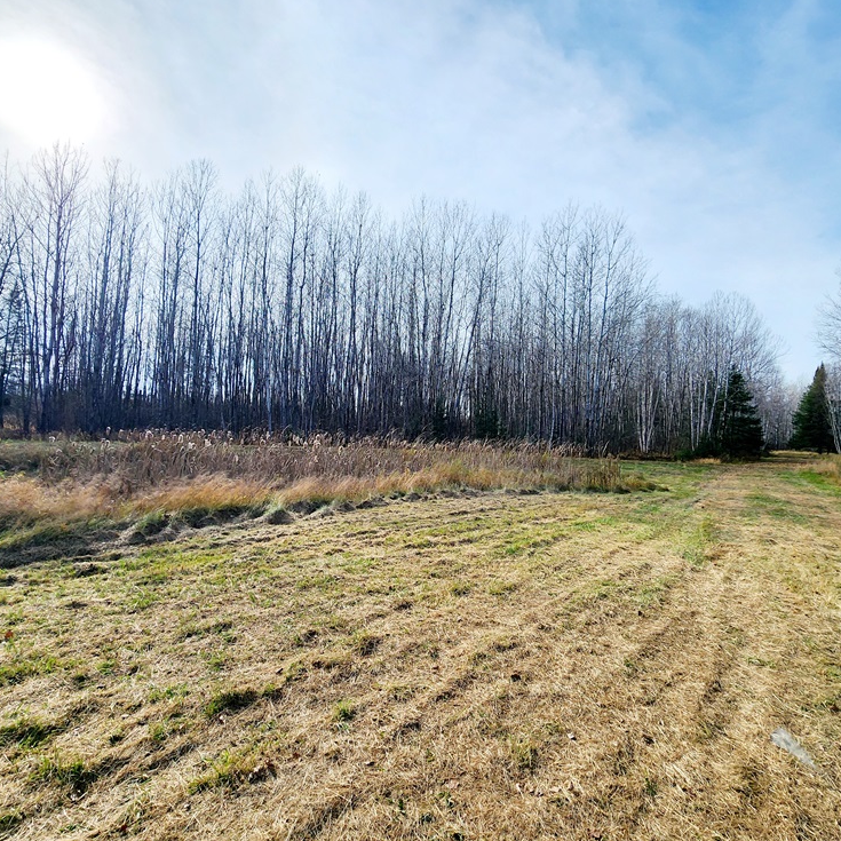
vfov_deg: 87.4
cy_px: 407
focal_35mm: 16
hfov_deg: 87.3
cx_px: 390
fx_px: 440
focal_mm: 2.2
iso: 50
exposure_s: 1/5000
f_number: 2.2
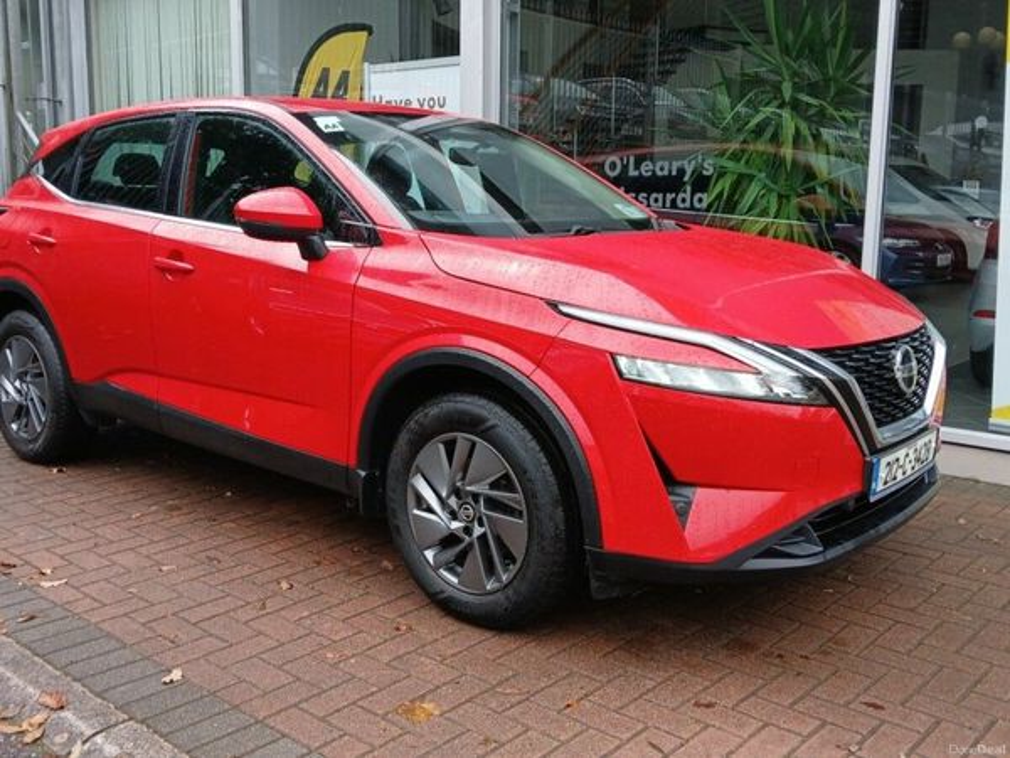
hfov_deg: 67.3
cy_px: 379
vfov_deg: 53.1
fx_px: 759
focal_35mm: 26
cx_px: 505
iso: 32
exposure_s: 1/100
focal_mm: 3.98
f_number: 1.8
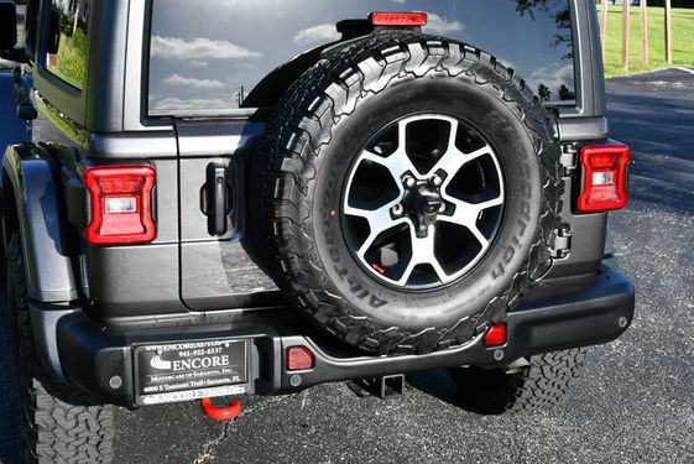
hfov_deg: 35.0
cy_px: 215
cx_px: 358
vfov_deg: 23.8
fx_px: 1100
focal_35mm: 57
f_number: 8
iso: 180
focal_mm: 25
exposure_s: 1/250
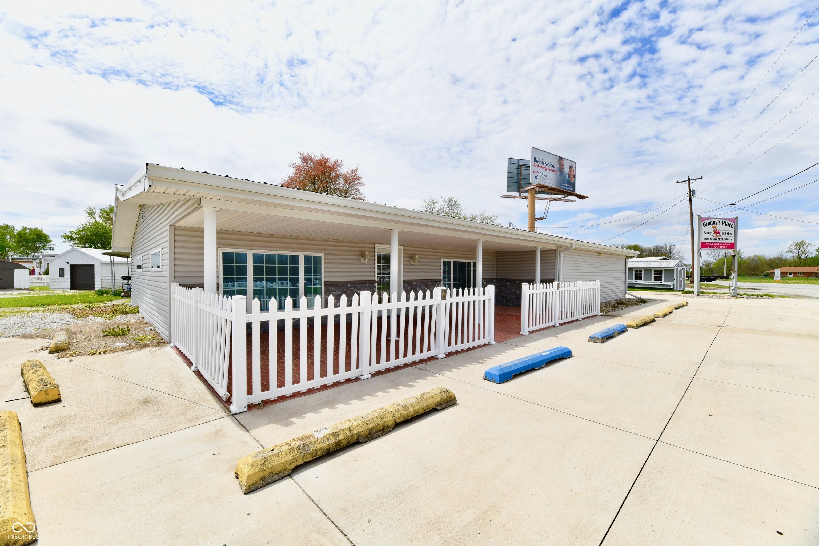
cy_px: 273
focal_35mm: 14
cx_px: 410
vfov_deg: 81.2
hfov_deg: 104.3
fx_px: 318
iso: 640
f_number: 13
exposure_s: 1/640
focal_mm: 14
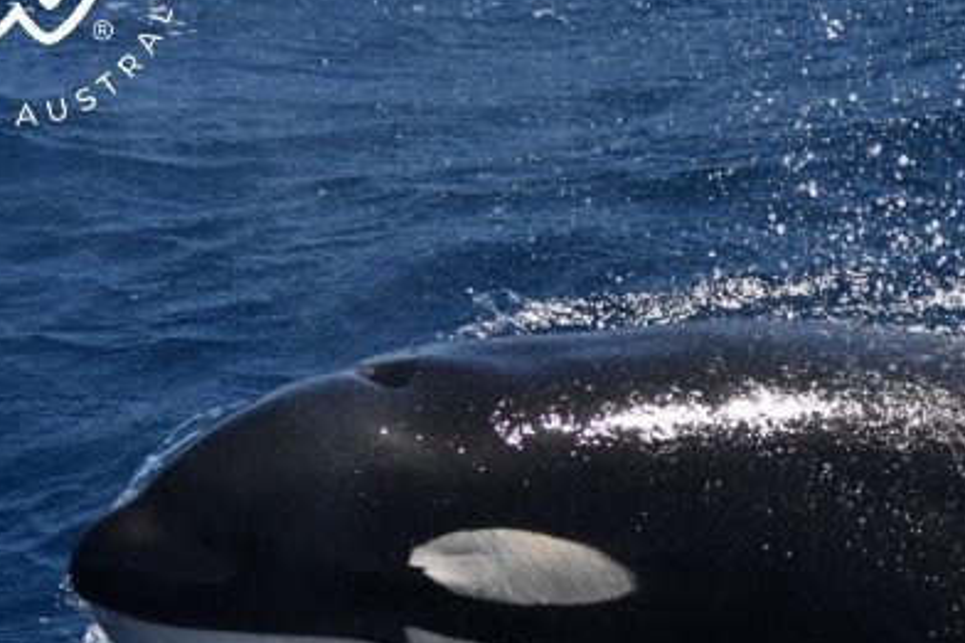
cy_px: 440
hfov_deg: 8.4
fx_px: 6564
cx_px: 827
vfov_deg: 5.6
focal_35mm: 245
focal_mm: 120
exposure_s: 1/8000
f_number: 5
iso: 800
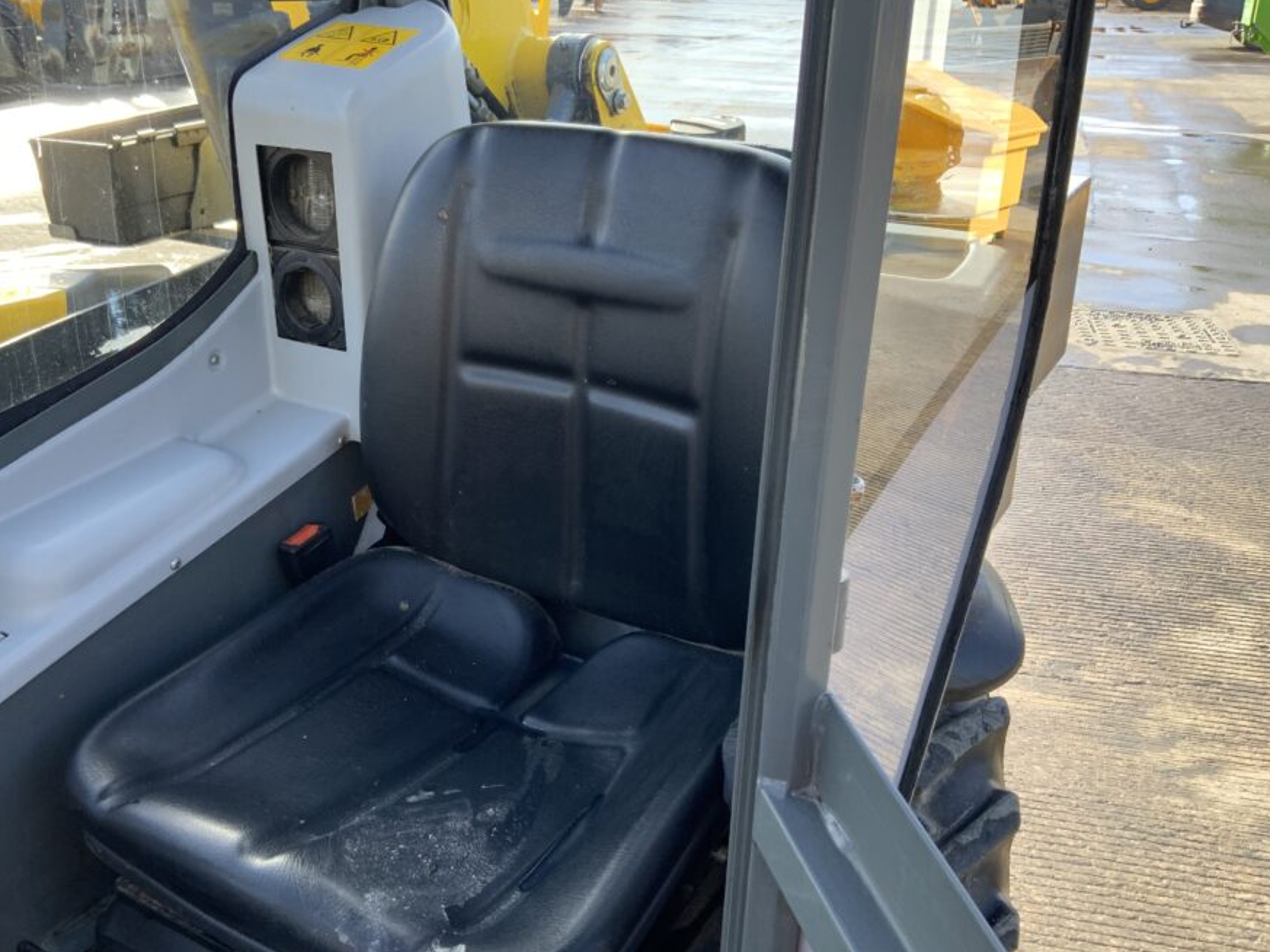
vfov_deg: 41.7
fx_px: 1248
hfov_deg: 53.7
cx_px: 543
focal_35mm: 34
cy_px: 549
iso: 16
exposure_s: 1/144
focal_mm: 3
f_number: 1.8
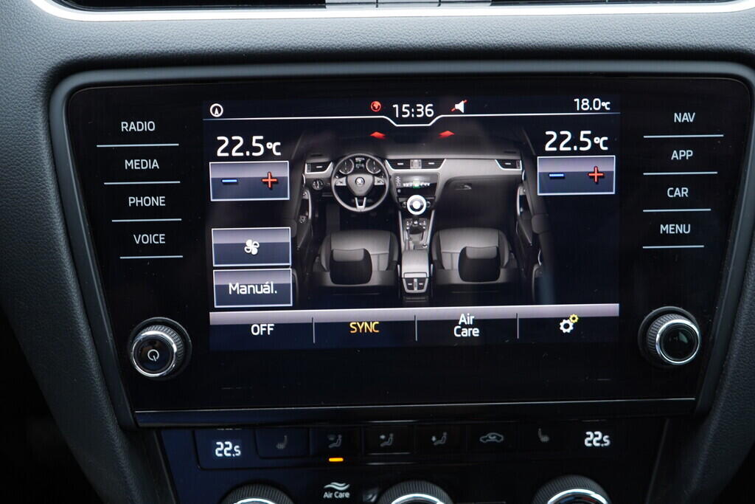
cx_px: 378
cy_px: 252
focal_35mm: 36
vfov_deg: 36.9
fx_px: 755
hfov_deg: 53.1
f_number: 2.8
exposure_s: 1/40
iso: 320
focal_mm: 24
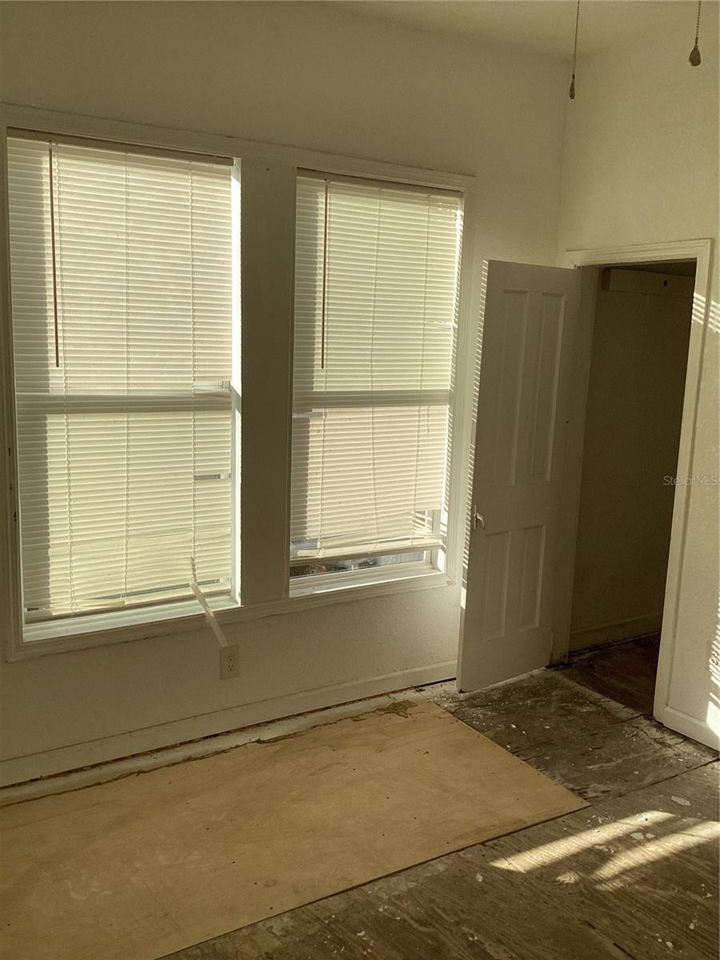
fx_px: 860
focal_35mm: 31
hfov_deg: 45.4
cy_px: 480
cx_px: 360
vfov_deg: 58.4
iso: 25
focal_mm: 3.3
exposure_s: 1/849
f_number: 2.4
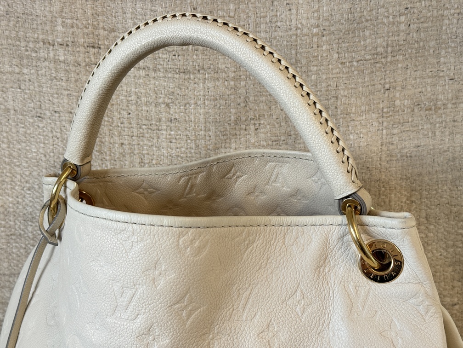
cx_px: 232
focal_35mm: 48
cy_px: 174
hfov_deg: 39.7
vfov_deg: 30.3
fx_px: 642
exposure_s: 1/50
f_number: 1.78
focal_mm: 6.76
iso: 80
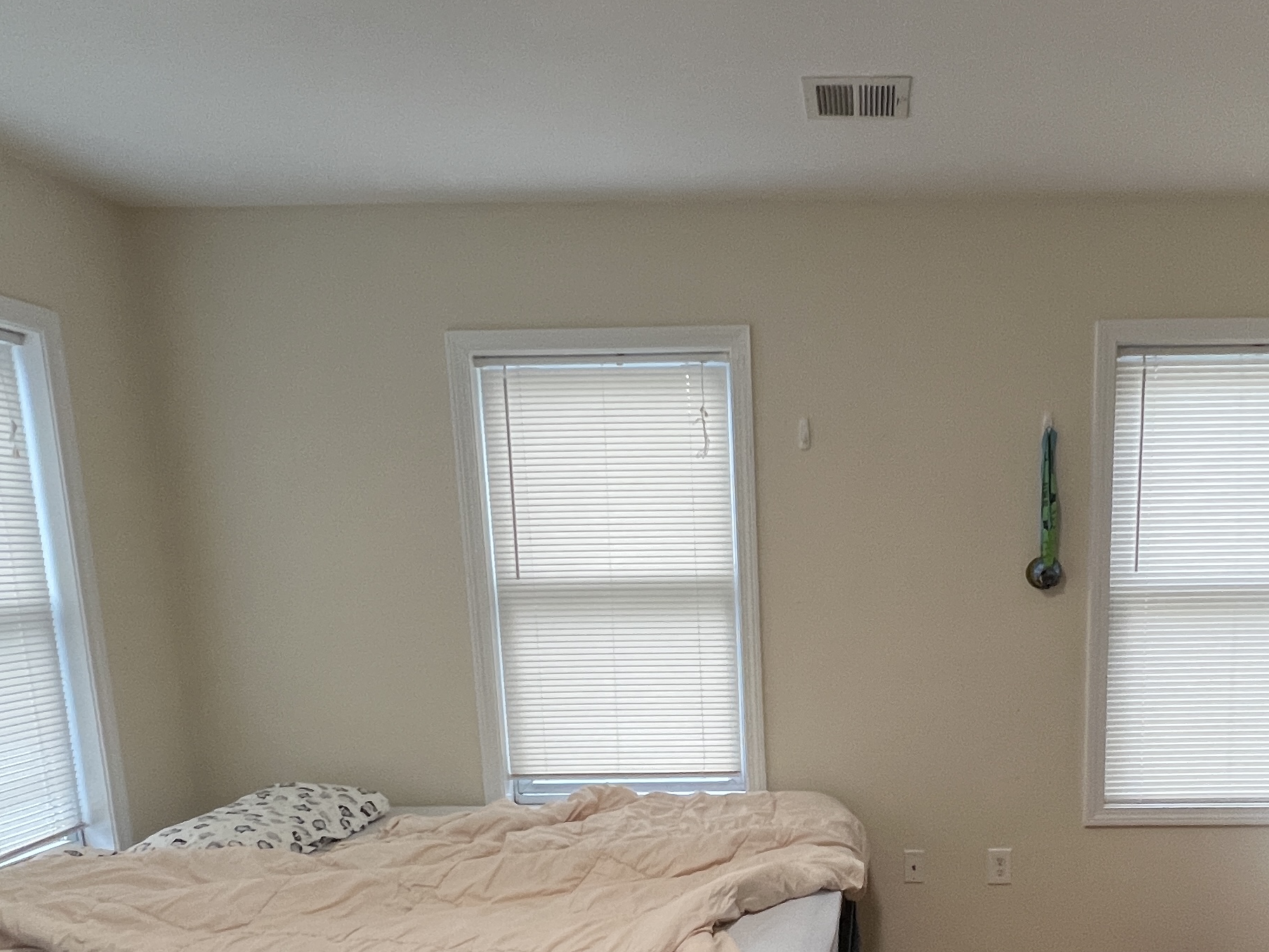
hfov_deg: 60.0
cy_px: 785
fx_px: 1063
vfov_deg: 45.4
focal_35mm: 29
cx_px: 863
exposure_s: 1/120
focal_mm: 1.57
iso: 200
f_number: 1.8
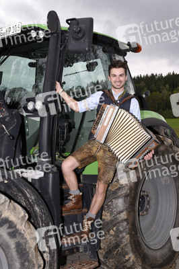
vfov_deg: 42.8
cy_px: 134
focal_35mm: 46
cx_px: 90
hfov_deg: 29.2
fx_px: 344
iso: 320
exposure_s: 1/160
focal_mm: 46
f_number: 9
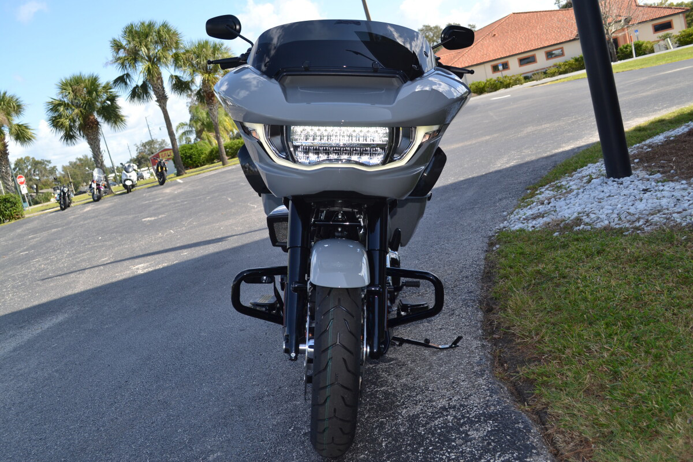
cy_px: 231
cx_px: 346
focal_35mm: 36
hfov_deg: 53.1
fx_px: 693
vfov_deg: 36.9
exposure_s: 1/200
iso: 100
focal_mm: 24
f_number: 6.3
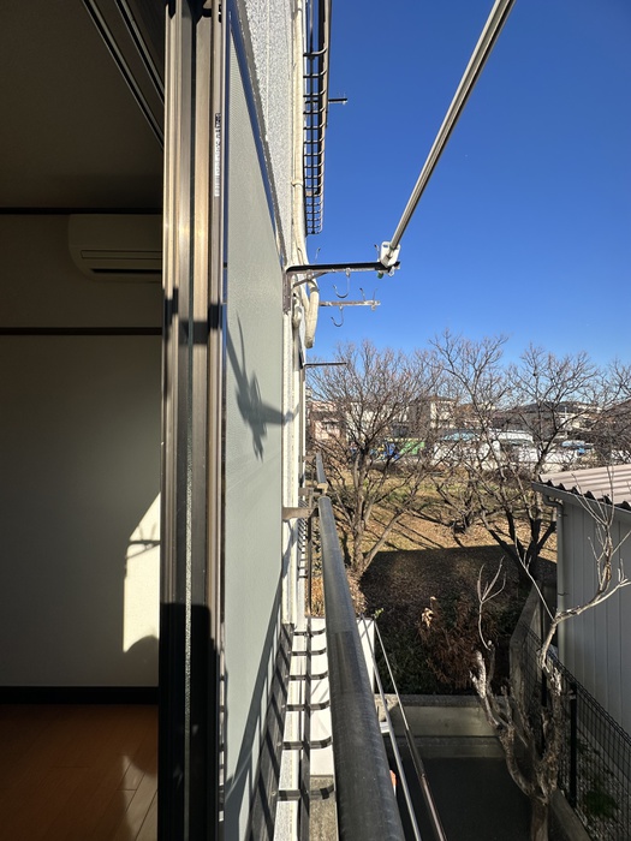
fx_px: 340
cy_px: 420
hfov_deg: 85.7
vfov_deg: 102.1
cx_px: 316
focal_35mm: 14
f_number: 2.2
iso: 50
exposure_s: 1/2092
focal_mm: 2.22
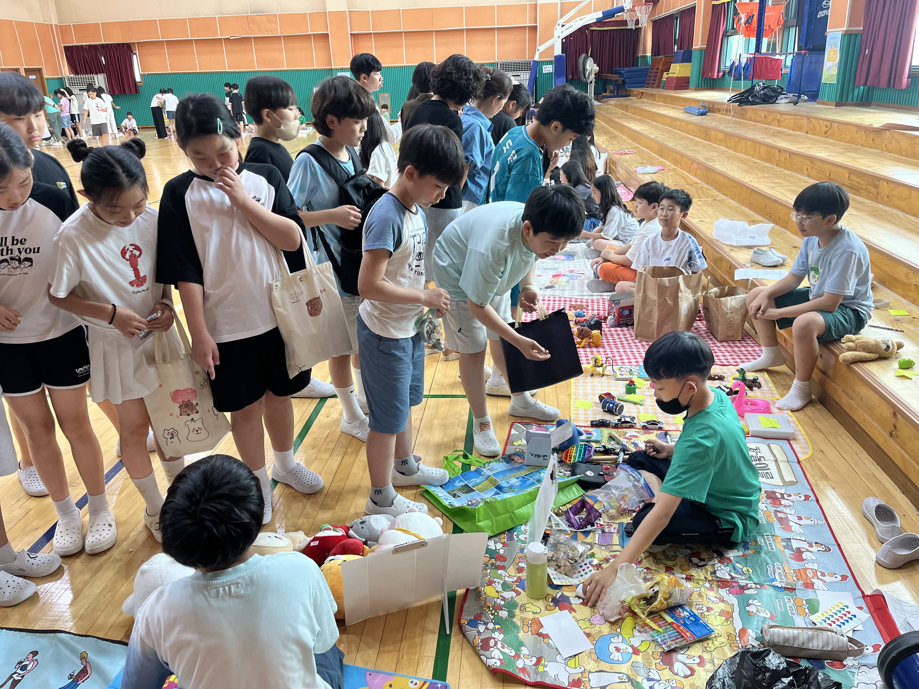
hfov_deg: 67.3
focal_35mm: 26
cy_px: 344
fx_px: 690
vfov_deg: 53.1
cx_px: 460
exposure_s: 1/95
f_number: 1.6
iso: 125
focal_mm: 5.1
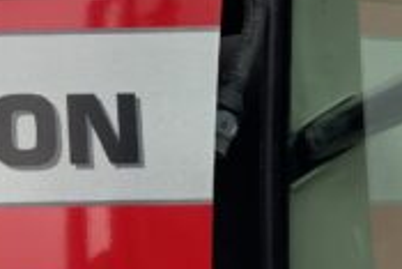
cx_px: -53
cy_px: 294
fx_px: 1229
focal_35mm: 110
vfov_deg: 12.3
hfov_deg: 17.8
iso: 16
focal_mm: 3
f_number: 1.8
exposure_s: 1/340
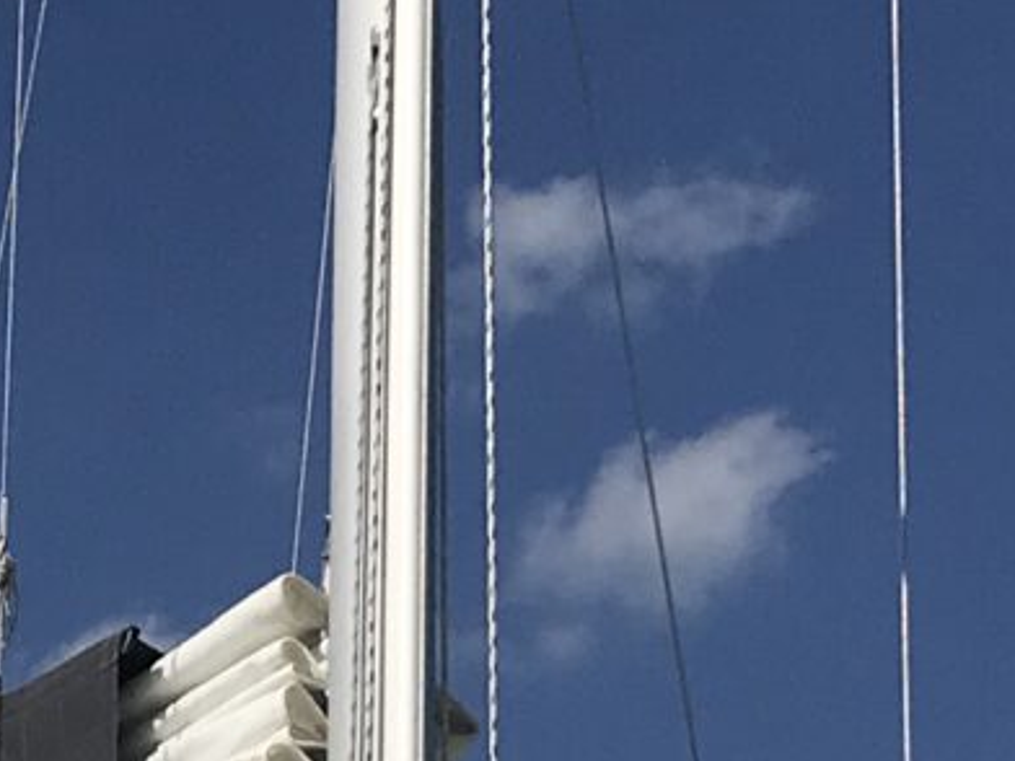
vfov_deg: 7.8
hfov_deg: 10.8
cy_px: 1509
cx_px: 769
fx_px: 5366
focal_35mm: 183
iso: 20
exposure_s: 1/8000
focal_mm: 3.99
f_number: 1.8
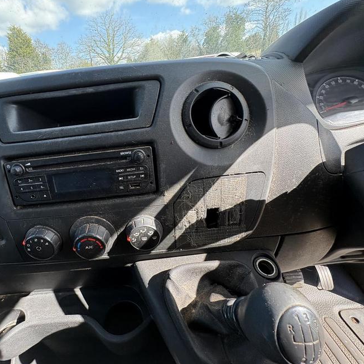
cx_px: 141
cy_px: 181
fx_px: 202
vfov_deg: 84.0
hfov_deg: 82.7
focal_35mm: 17
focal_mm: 2.22
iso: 64
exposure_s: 1/158
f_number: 2.2
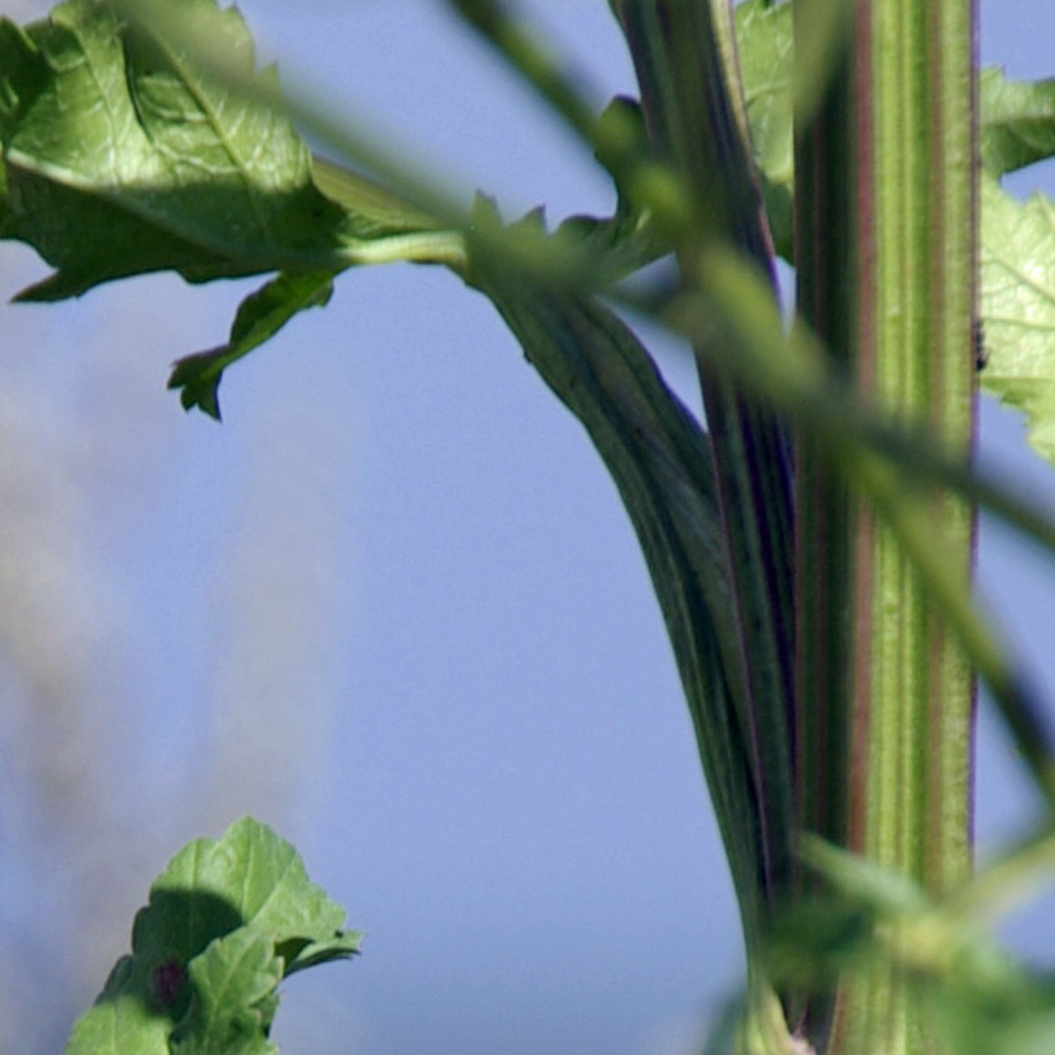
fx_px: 52756
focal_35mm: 1530
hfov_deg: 1.1
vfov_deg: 1.1
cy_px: 1226
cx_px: 64
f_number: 7.1
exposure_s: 1/320
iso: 100
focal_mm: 210
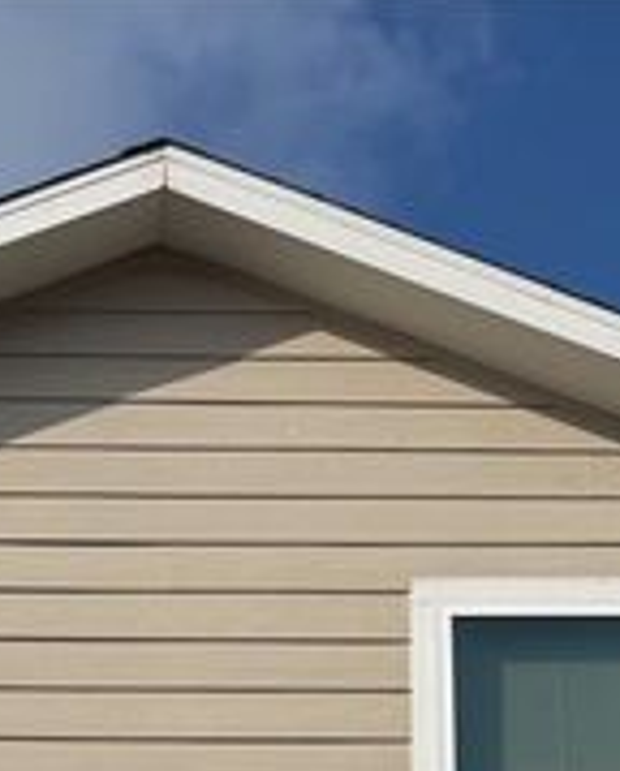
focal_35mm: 87
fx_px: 1989
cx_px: 181
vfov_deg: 17.4
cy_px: 1421
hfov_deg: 17.6
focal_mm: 6.76
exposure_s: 1/8130
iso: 80
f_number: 1.78
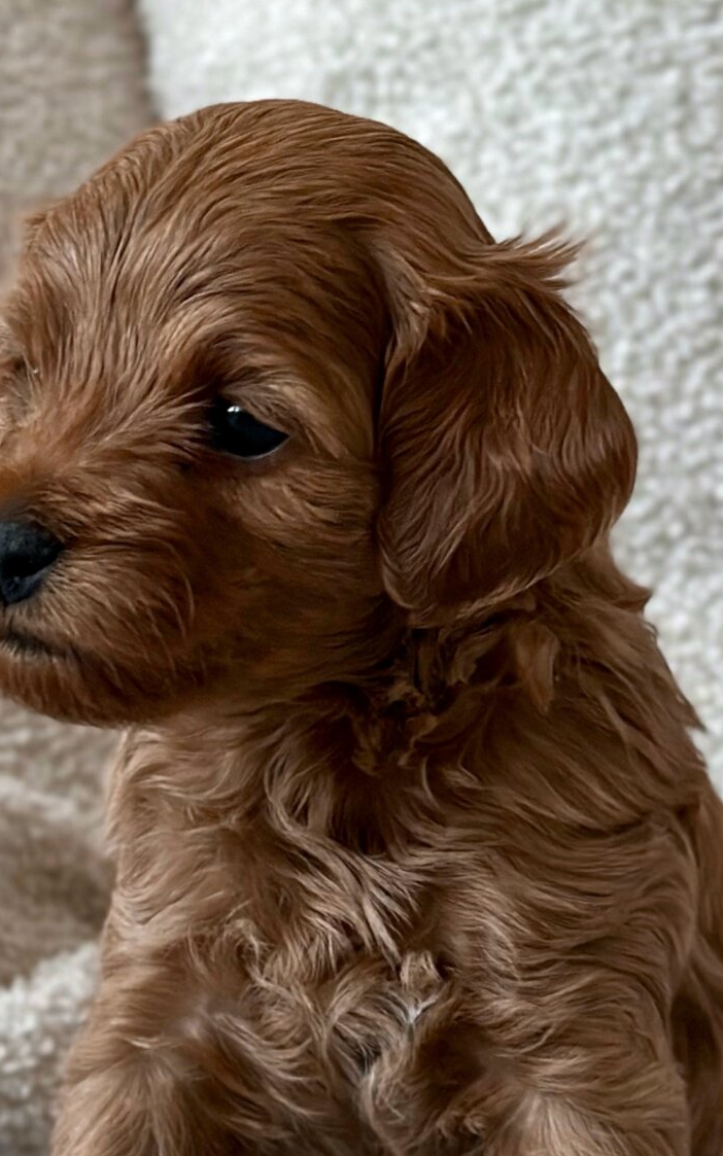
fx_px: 3657
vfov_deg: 17.9
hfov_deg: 11.3
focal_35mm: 116
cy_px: 325
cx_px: 175
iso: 320
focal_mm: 6.86
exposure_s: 1/60
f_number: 1.8
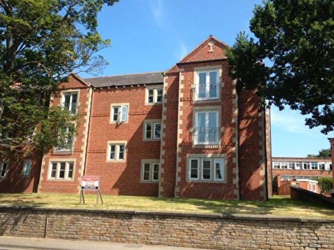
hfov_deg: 51.4
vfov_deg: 39.6
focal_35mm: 36
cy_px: 128
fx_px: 347
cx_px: 166
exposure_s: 1/800
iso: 50
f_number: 2.4
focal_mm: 4.28
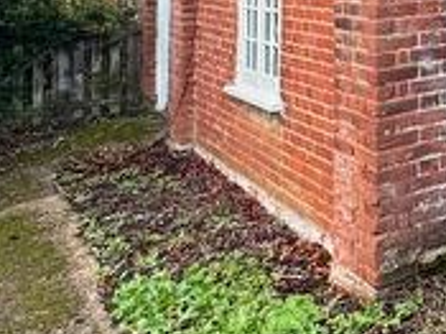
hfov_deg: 28.3
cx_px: 581
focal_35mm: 56
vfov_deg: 23.4
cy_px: -85
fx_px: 721
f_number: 2.2
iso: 100
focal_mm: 2.22
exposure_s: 1/99
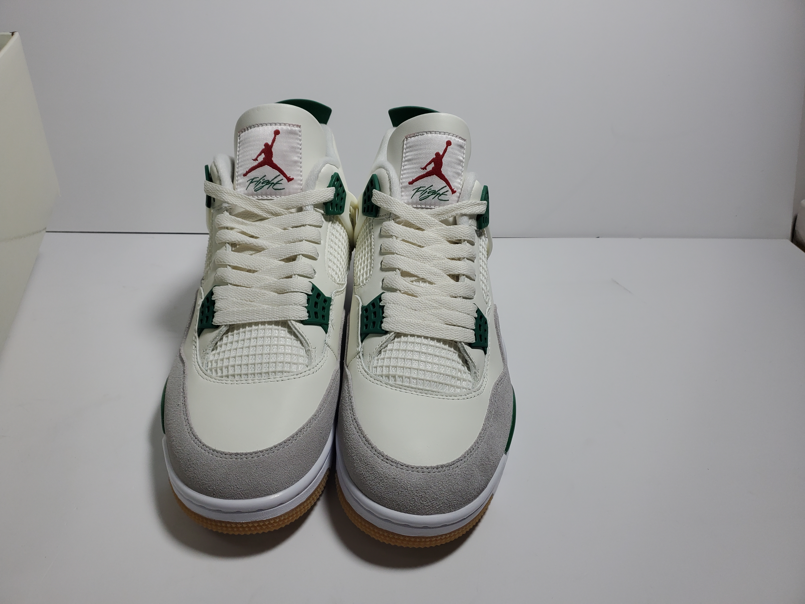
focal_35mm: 26
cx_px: 402
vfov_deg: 53.1
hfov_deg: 67.3
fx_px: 605
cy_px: 302
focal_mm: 4.3
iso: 50
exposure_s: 1/924
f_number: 1.5
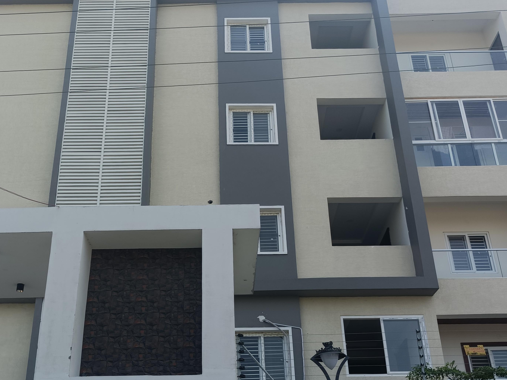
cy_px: 256
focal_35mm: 42
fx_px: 615
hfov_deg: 44.7
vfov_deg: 34.0
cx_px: 229
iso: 100
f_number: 1.7
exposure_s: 1/505
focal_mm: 4.7
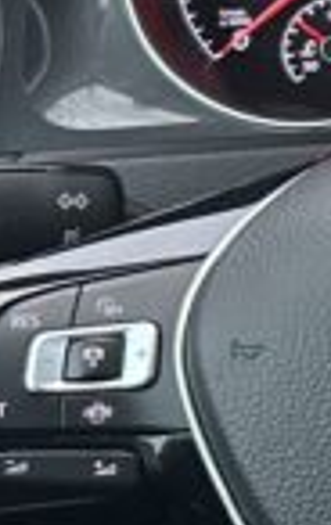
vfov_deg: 14.6
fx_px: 1994
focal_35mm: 139
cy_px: -58
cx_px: 1083
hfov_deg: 7.8
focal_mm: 6.86
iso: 320
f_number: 1.78
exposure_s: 1/49
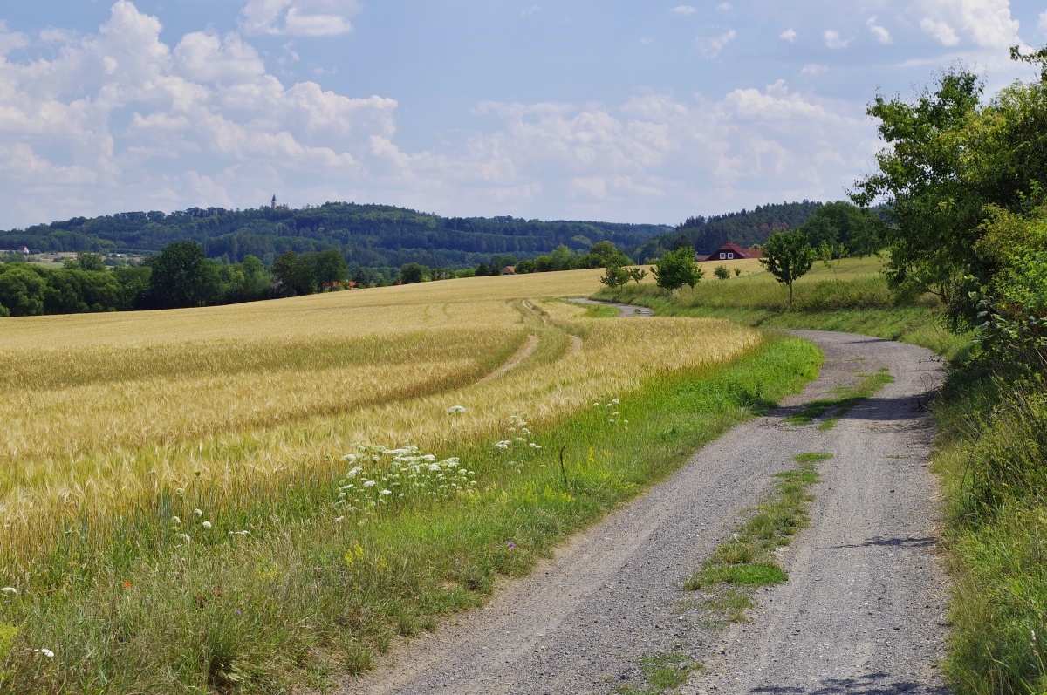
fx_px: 1874
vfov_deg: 21.0
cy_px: 348
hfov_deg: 31.2
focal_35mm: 64
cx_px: 524
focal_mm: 43
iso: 125
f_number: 16
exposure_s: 1/30
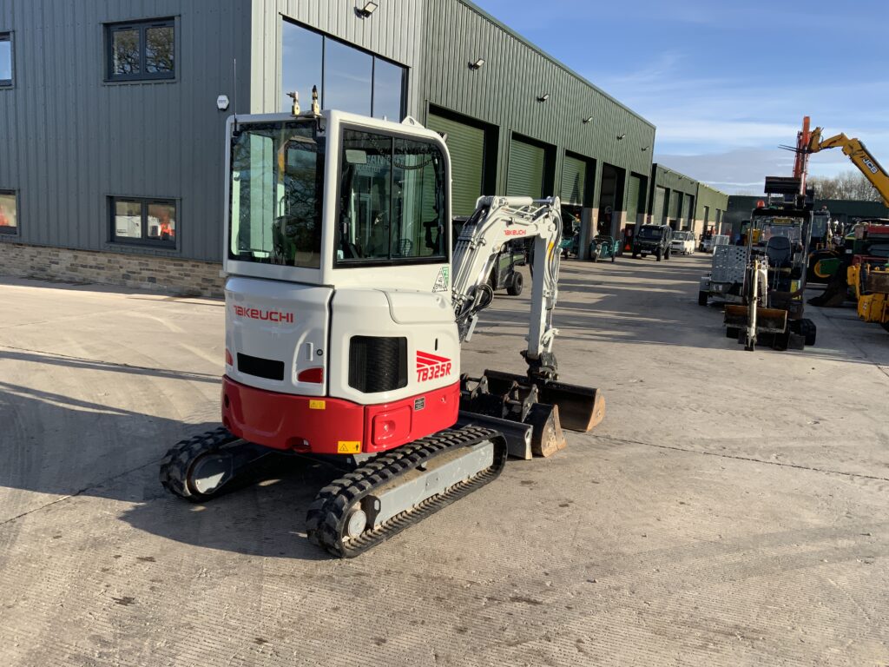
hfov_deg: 61.7
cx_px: 444
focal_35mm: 29
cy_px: 334
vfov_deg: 48.2
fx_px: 745
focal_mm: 3
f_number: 1.8
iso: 16
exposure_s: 1/1076
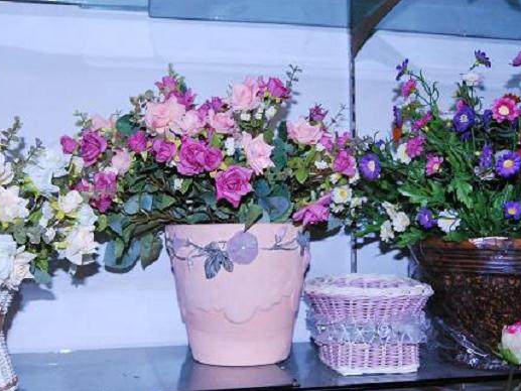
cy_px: 197
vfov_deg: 29.7
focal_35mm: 49
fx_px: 738
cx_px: 254
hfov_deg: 38.9
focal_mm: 30
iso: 1600
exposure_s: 1/60
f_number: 6.3
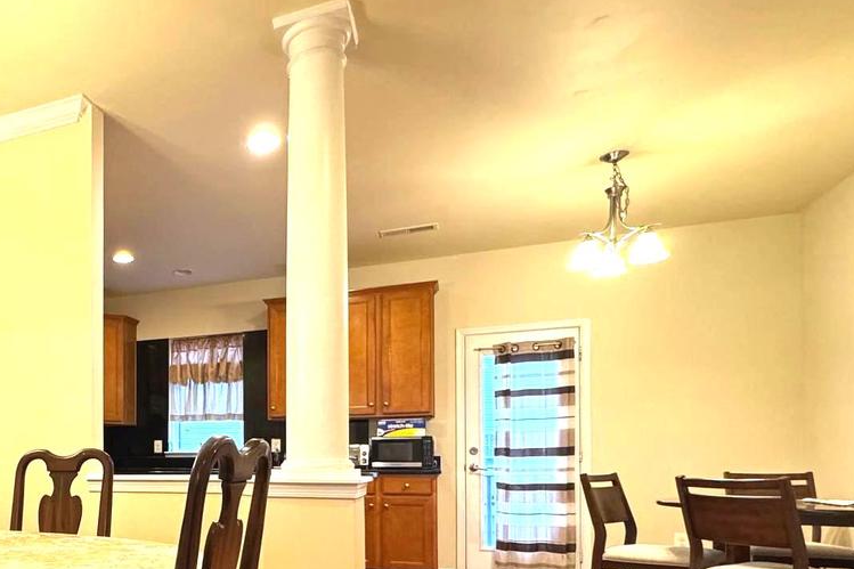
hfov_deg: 58.4
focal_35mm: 28
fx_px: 664
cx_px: 128
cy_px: 460
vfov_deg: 44.0
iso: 250
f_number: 2.2
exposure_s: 1/60
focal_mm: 2.22
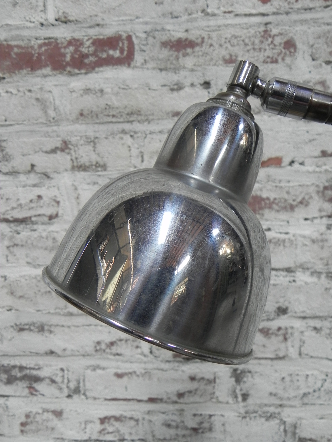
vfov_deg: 61.7
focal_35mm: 29
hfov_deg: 48.2
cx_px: 166
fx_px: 371
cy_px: 221
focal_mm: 5.2
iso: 160
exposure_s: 1/46.1
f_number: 2.8
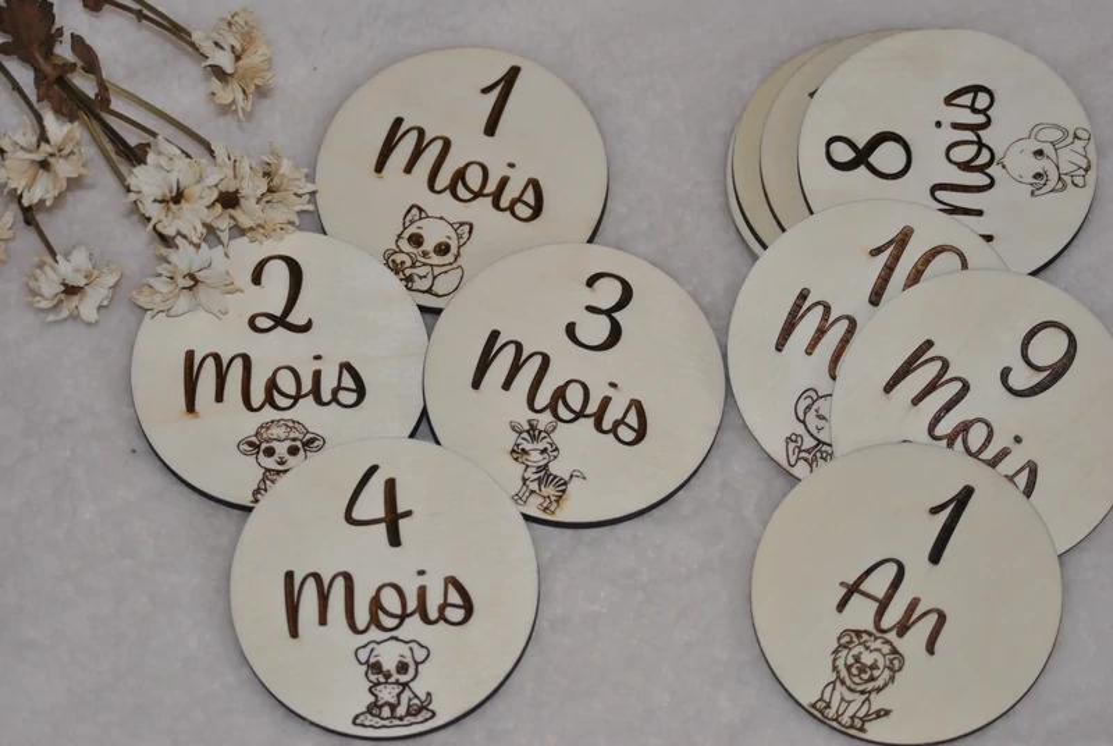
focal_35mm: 105
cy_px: 373
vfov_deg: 13.1
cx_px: 556
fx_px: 3251
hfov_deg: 19.4
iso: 200
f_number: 4
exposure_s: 1/60
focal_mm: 70
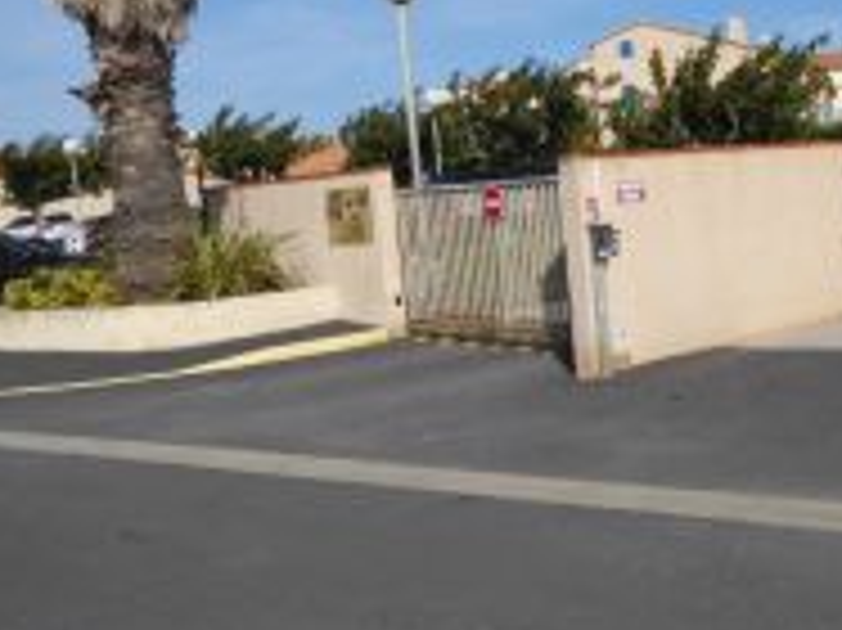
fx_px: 1094
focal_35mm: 45
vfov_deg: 32.1
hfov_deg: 41.2
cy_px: 344
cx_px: 599
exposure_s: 1/1300
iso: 80
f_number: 3.3
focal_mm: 4.3
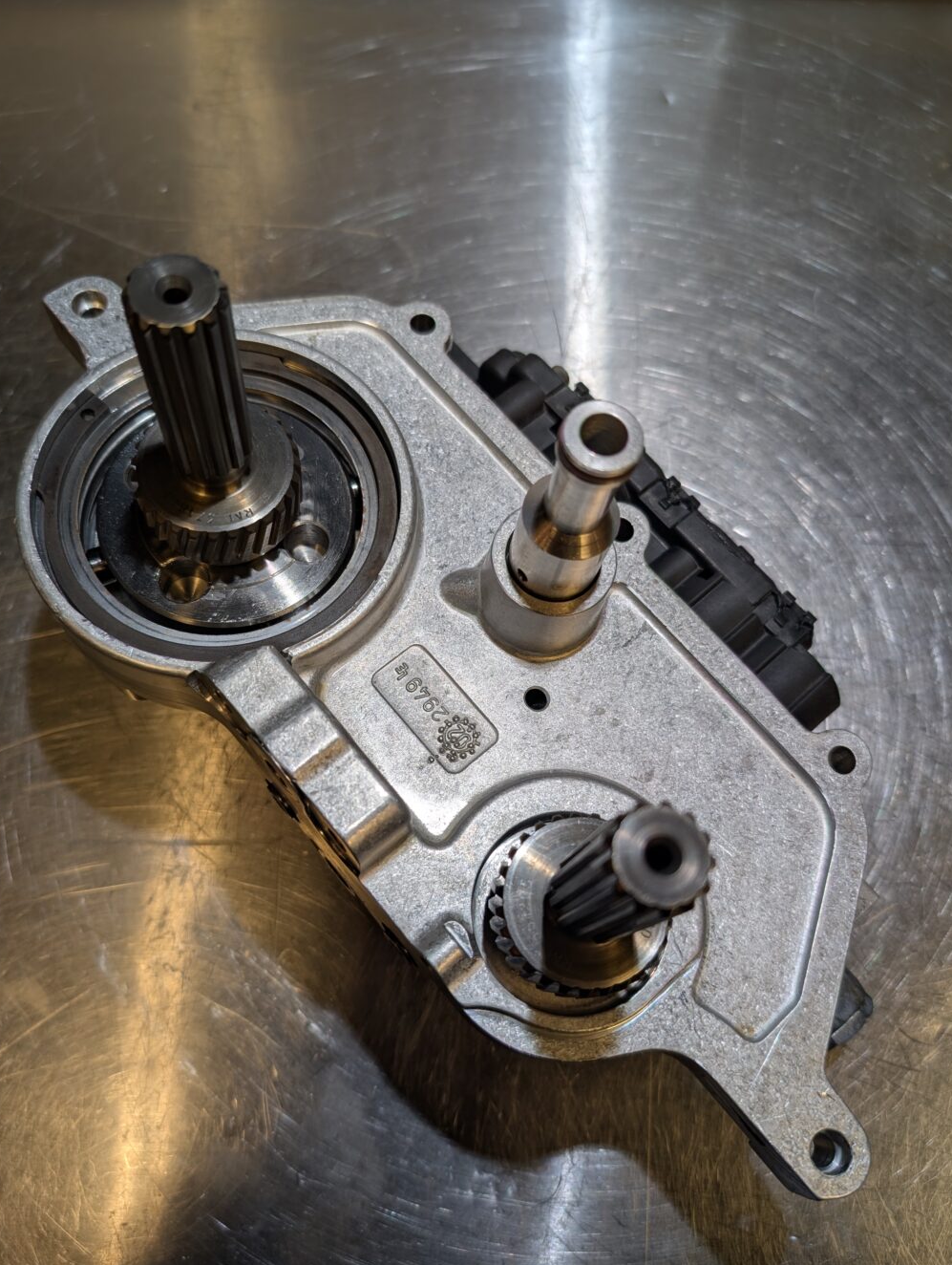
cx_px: 471
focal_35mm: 26
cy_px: 669
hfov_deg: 53.2
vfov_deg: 67.2
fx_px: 951
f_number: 1.68
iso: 20
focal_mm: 6.9
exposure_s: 1/132
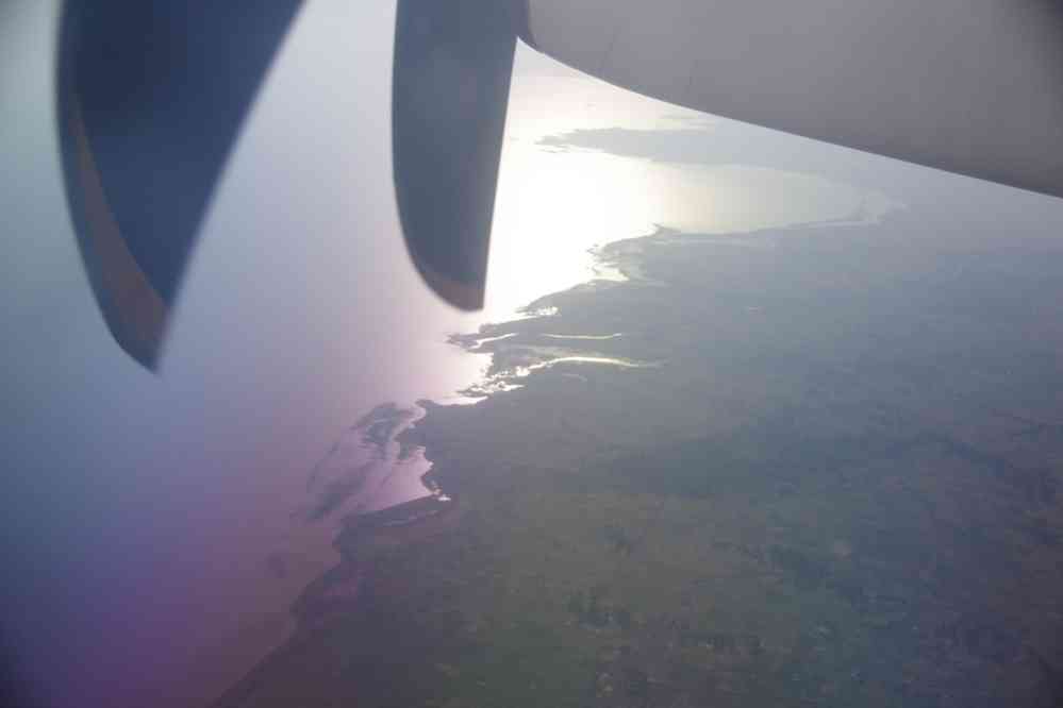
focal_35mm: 43
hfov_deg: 45.4
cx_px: 532
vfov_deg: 31.2
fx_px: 1270
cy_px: 354
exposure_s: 1/8000
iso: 800
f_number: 4
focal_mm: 29.4
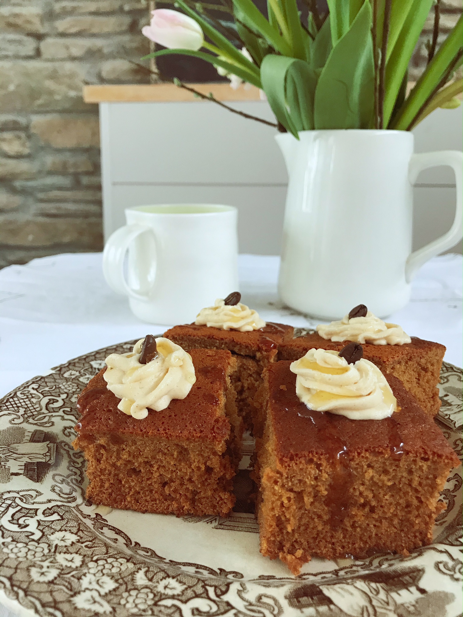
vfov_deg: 63.4
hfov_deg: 49.7
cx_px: 232
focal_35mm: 28
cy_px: 308
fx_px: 499
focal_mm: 3.99
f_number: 1.8
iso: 40
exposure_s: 1/35
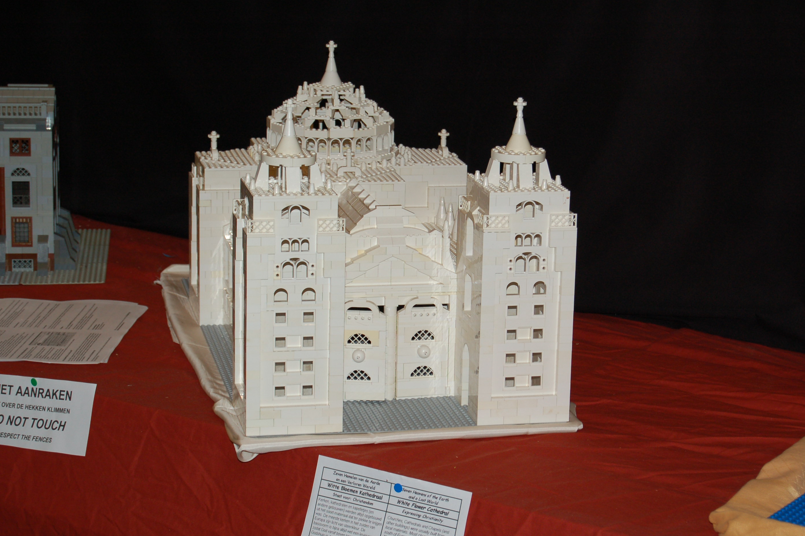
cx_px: 429
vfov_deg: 15.4
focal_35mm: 89
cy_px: 268
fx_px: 1978
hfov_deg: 23.0
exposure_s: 1/60
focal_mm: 55
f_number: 5.6
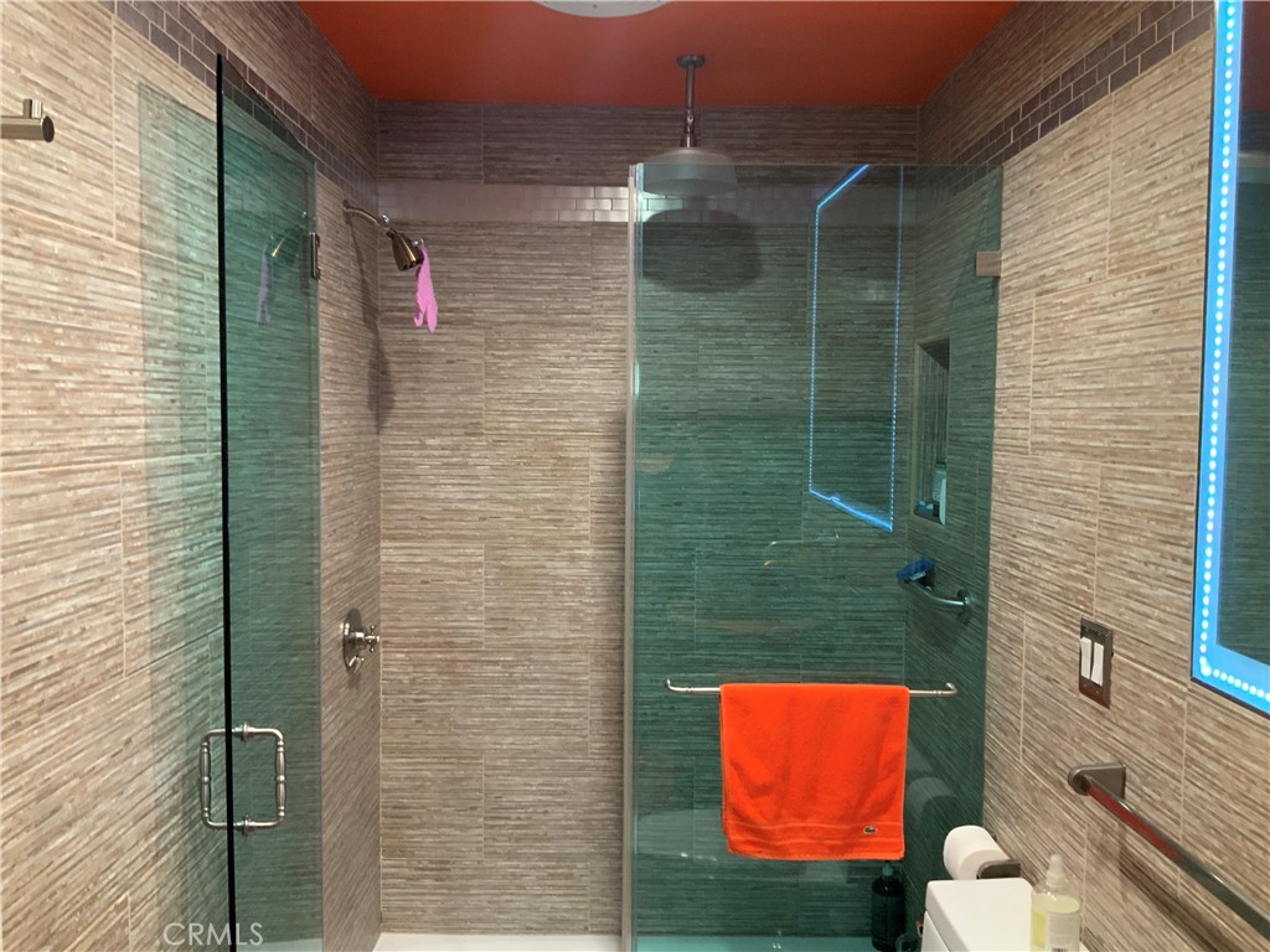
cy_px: 476
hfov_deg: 61.7
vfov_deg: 48.2
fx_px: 1064
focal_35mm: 29
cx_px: 635
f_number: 1.8
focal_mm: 3
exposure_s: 1/60
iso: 200
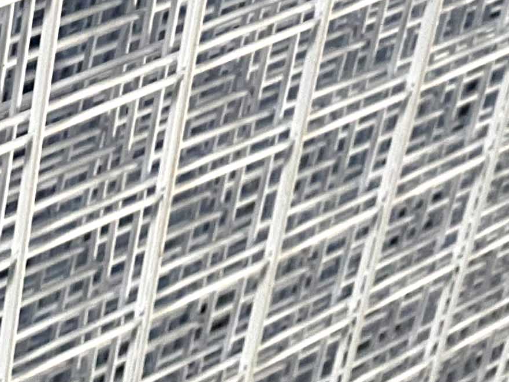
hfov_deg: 16.4
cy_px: -442
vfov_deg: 11.0
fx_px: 1750
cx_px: 88
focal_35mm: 119
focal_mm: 4.25
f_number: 1.8
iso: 160
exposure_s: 1/50
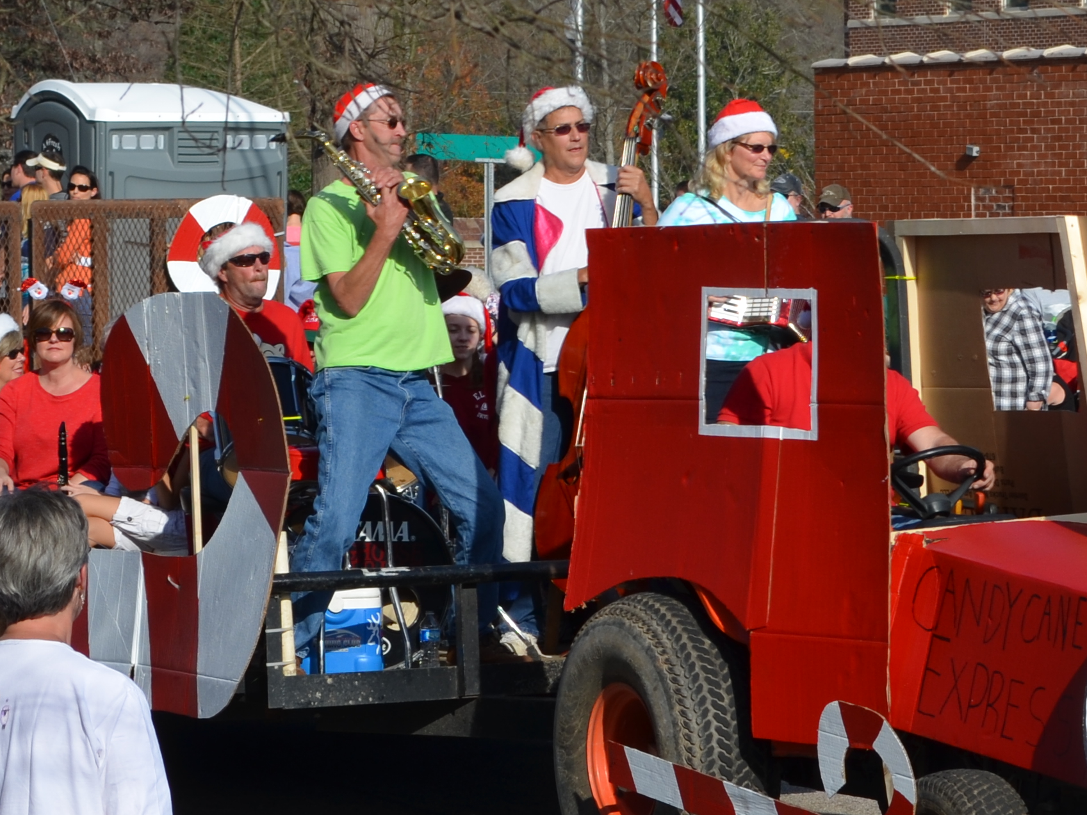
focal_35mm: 209
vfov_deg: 7.1
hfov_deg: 9.4
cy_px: 428
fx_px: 6563
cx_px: 915
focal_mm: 50
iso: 100
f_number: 9
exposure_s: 1/320
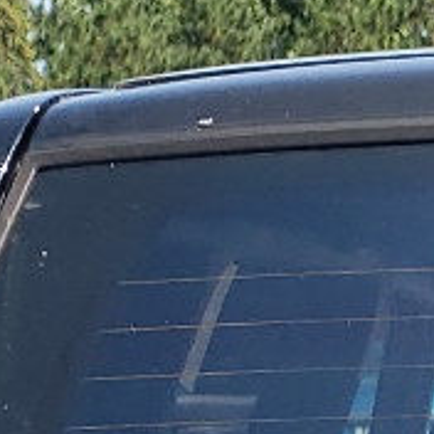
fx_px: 2965
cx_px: 954
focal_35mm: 209
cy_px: 1228
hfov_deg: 7.9
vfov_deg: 7.5
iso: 50
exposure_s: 1/1429
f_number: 1.5
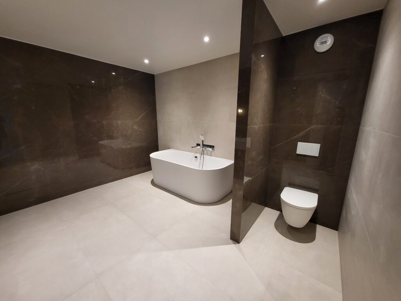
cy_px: 150
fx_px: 151
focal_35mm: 13
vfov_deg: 89.9
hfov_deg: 106.2
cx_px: 200
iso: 320
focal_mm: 1.74
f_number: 2.2
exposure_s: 1/50
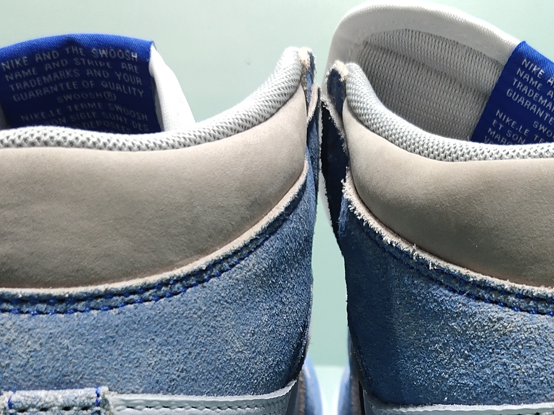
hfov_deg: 26.9
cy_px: 429
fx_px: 1152
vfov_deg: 19.7
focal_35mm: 72
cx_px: 347
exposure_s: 1/100
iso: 145
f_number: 1.79
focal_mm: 4.35
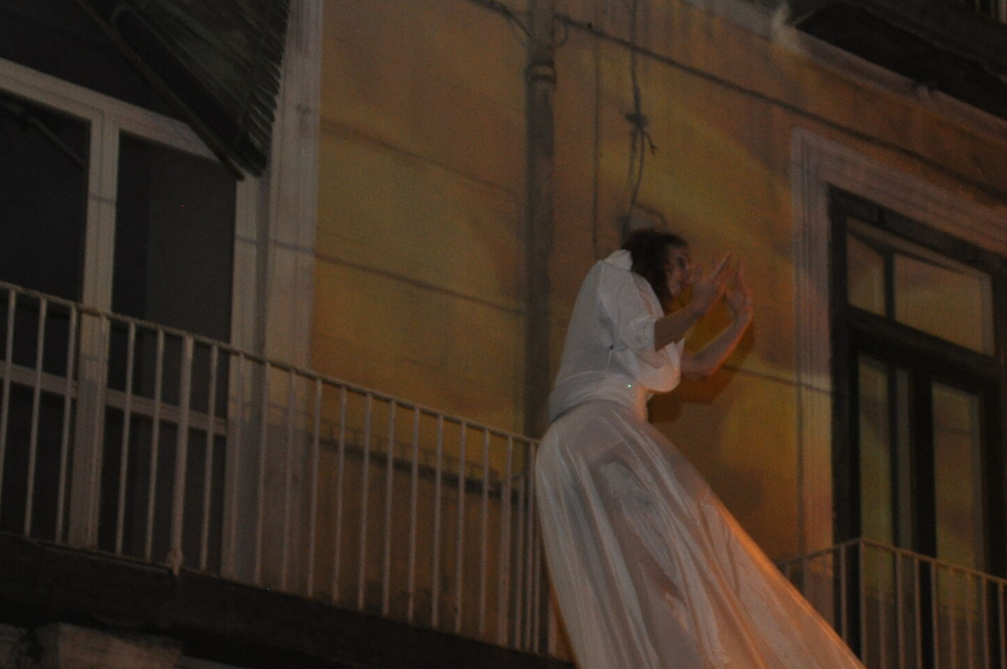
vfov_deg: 13.1
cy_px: 528
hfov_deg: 19.5
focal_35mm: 104
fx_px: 2906
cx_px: 811
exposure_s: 1/60
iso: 800
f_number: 4.8
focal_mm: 42
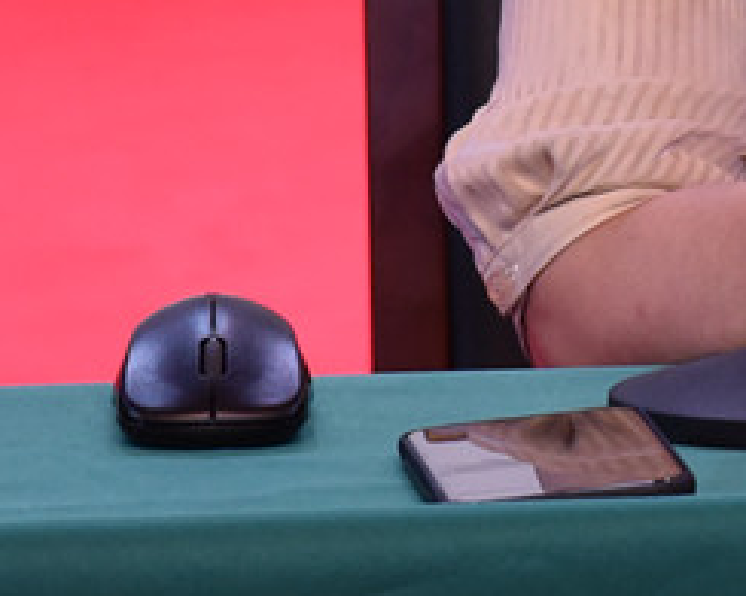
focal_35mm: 617
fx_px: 13623
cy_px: -566
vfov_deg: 2.5
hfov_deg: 3.1
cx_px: 1207
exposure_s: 1/320
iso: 2000
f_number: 9
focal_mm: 105
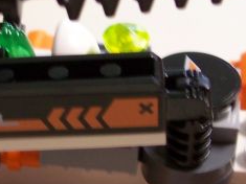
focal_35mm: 126
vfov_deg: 11.8
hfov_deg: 15.6
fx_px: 895
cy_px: 106
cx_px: 79
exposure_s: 1/8
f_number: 2.8
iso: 200
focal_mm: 7.8
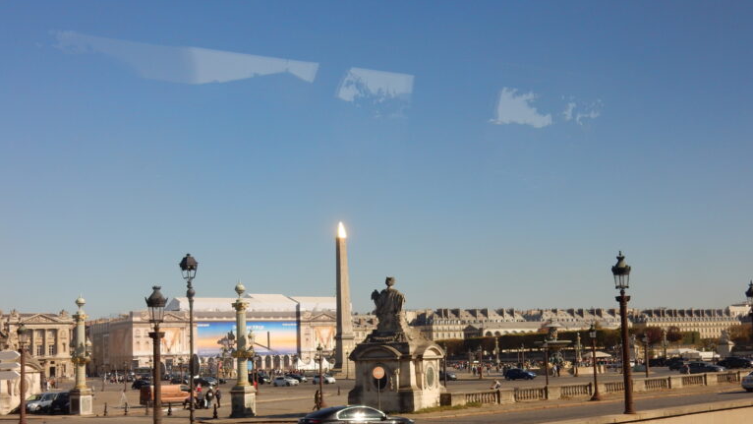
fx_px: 938
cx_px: 376
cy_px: 267
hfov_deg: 43.7
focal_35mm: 47
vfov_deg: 25.4
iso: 125
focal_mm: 7.6
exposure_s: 1/400
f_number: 4.2
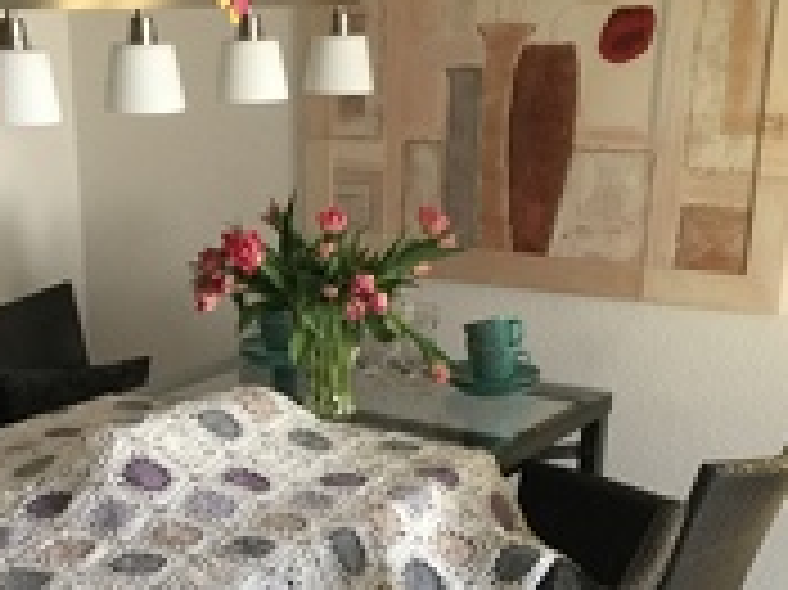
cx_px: 268
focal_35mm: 62
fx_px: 1410
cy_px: 558
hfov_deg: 31.0
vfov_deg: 22.9
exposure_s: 1/33
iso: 160
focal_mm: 3.3
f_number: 2.4
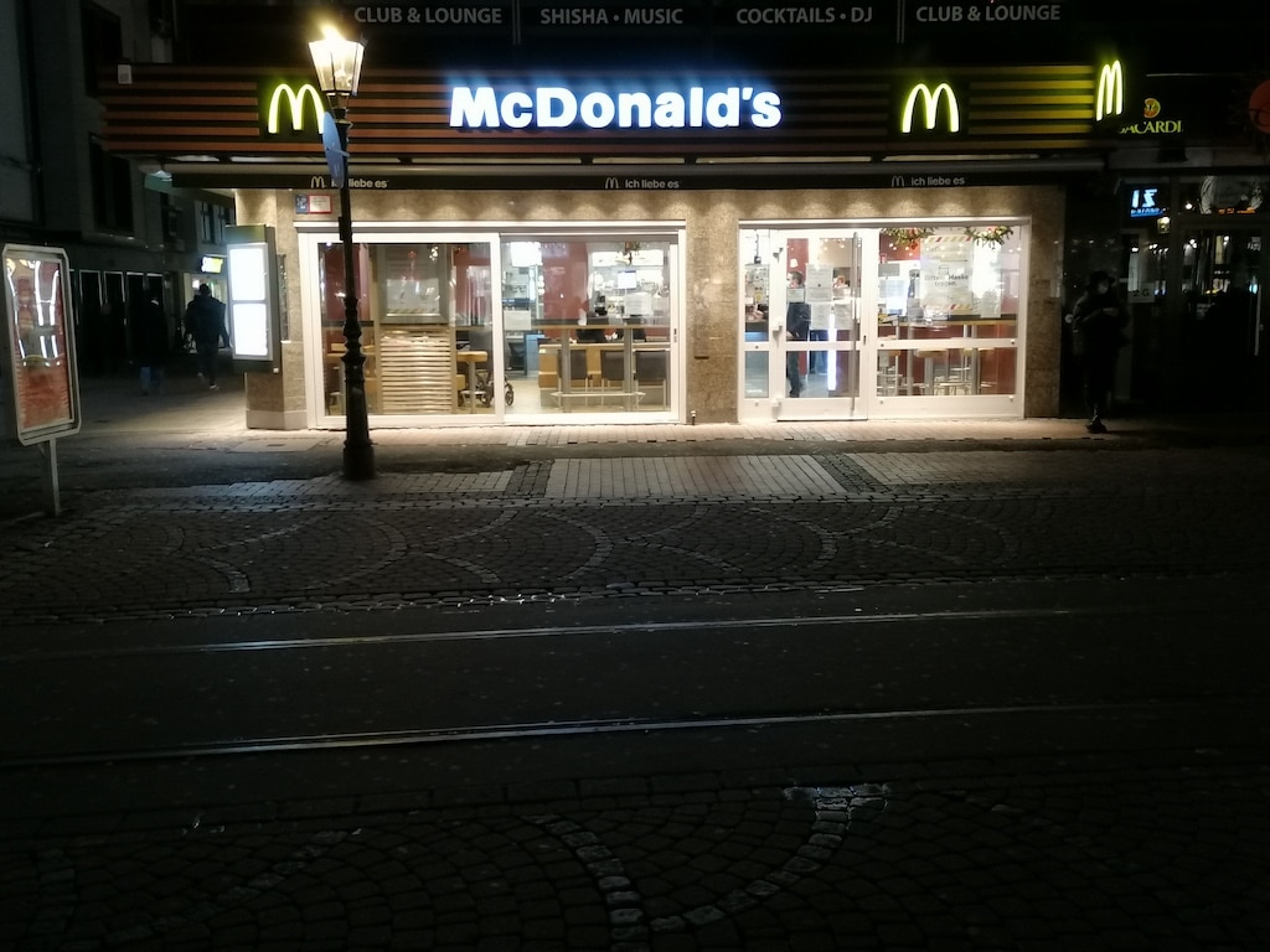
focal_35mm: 35
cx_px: 635
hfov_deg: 52.6
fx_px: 1284
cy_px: 476
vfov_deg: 40.7
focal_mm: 4.75
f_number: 1.8
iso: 500
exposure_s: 1/25
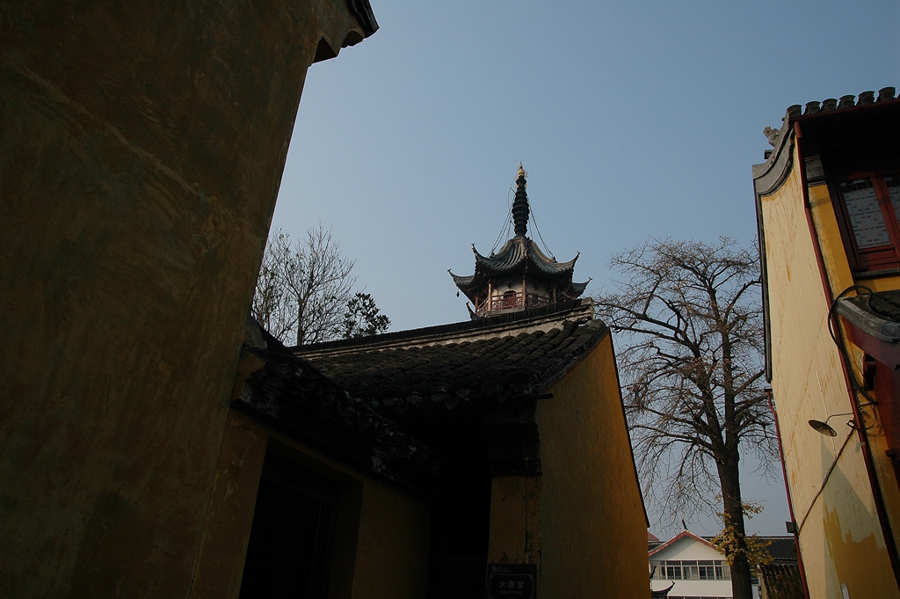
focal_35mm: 48
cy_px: 300
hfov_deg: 41.1
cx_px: 450
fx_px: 1199
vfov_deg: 28.0
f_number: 5.6
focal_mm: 32
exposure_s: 1/800
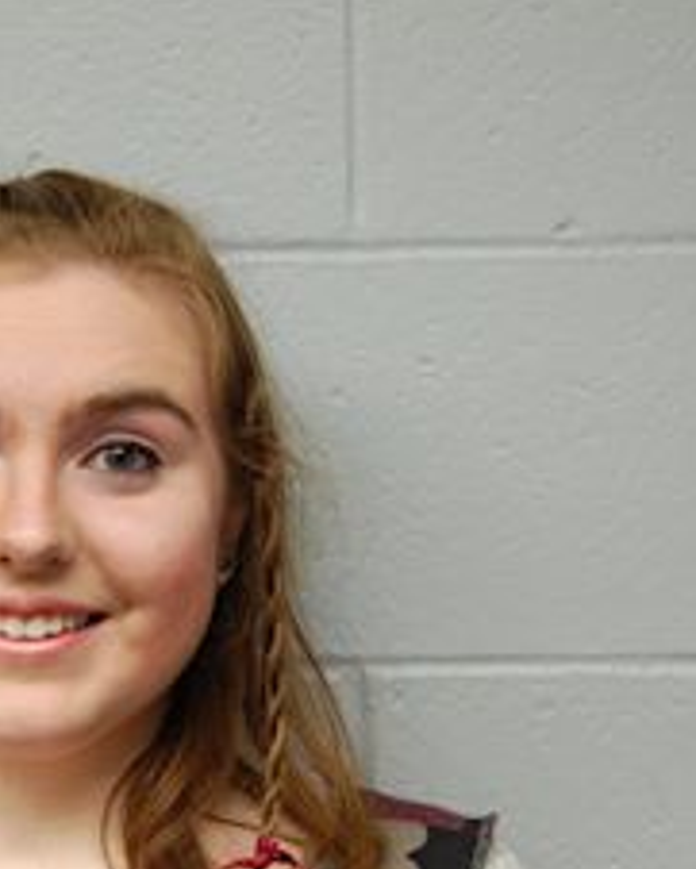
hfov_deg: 15.6
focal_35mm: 98
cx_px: 123
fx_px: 2520
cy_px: 552
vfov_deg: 19.5
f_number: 4.8
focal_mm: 35
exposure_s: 1/25
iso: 800
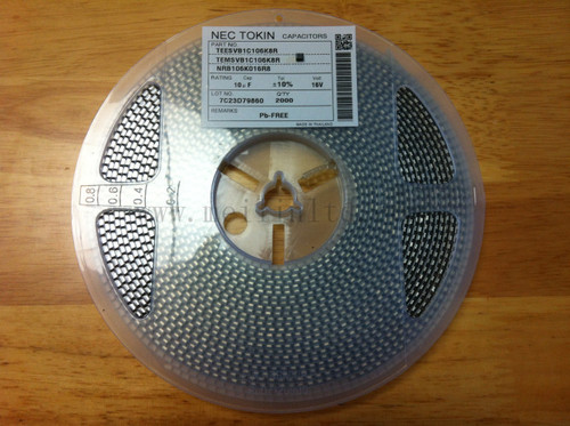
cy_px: 213
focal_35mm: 35
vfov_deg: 40.6
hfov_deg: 52.7
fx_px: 575
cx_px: 285
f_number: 2.8
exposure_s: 1/33
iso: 80
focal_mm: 3.85
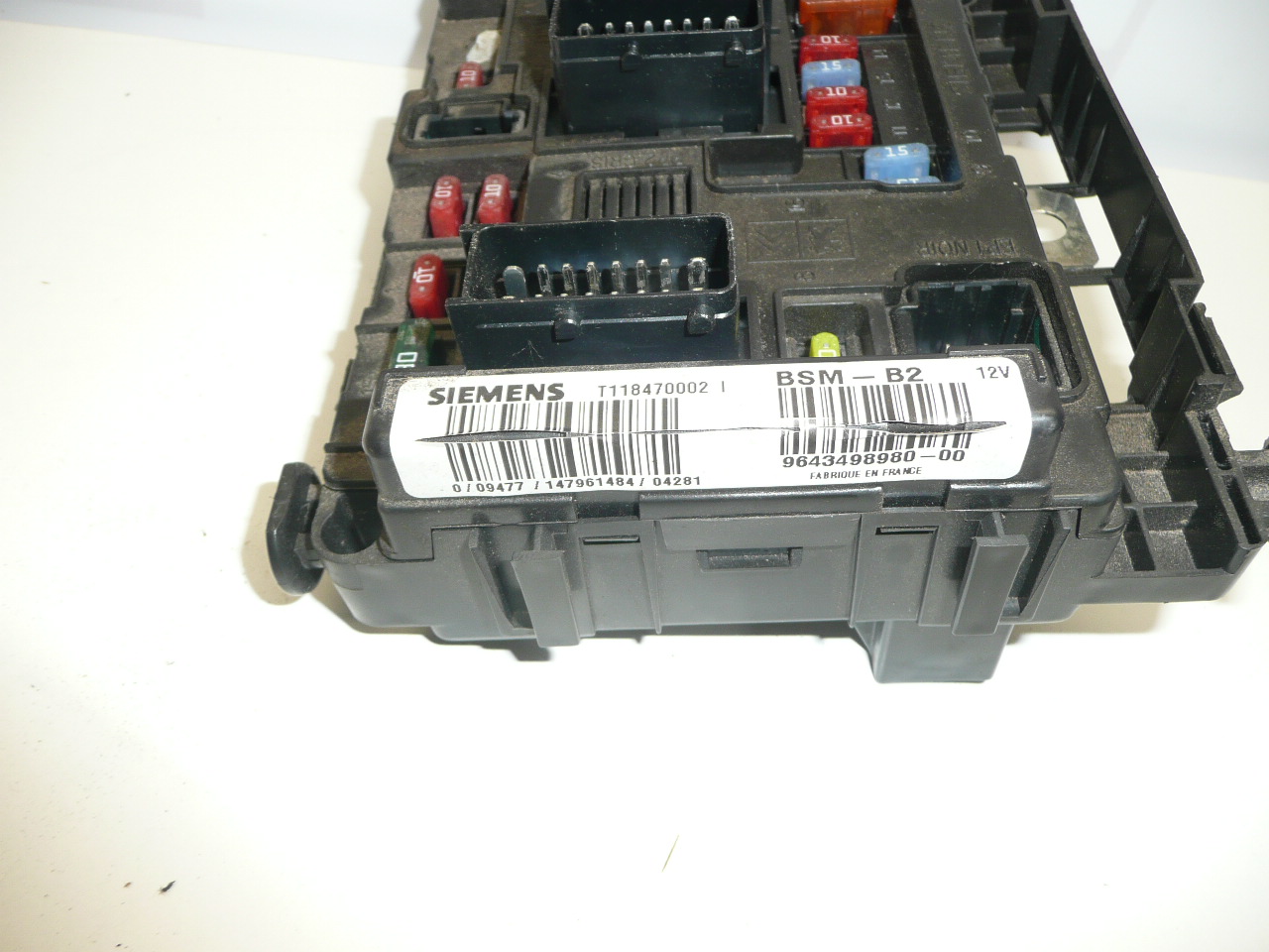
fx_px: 1026
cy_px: 476
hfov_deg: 63.4
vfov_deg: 49.7
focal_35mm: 28
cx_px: 634
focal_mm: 4.6
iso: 100
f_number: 3.3
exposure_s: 1/60
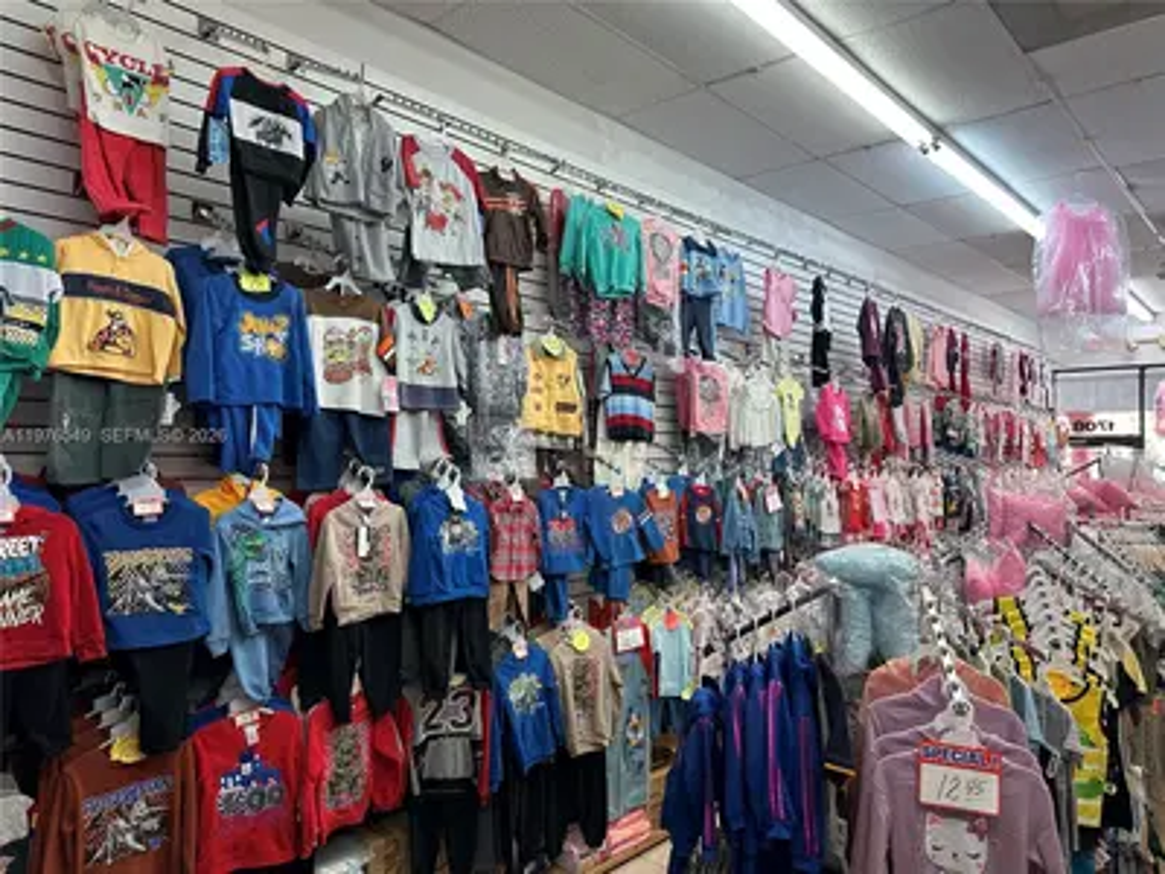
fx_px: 808
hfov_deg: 71.6
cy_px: 437
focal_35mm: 24
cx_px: 582
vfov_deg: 56.8
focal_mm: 6.86
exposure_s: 1/120
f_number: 1.78
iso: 100
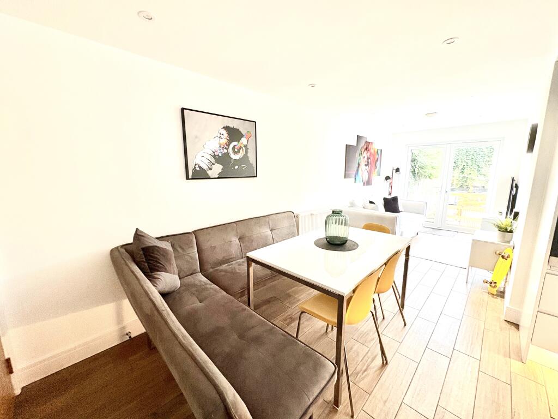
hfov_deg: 102.1
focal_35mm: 14
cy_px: 210
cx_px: 279
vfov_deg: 85.7
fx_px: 226
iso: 250
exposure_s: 1/60
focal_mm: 2.22
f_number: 2.2
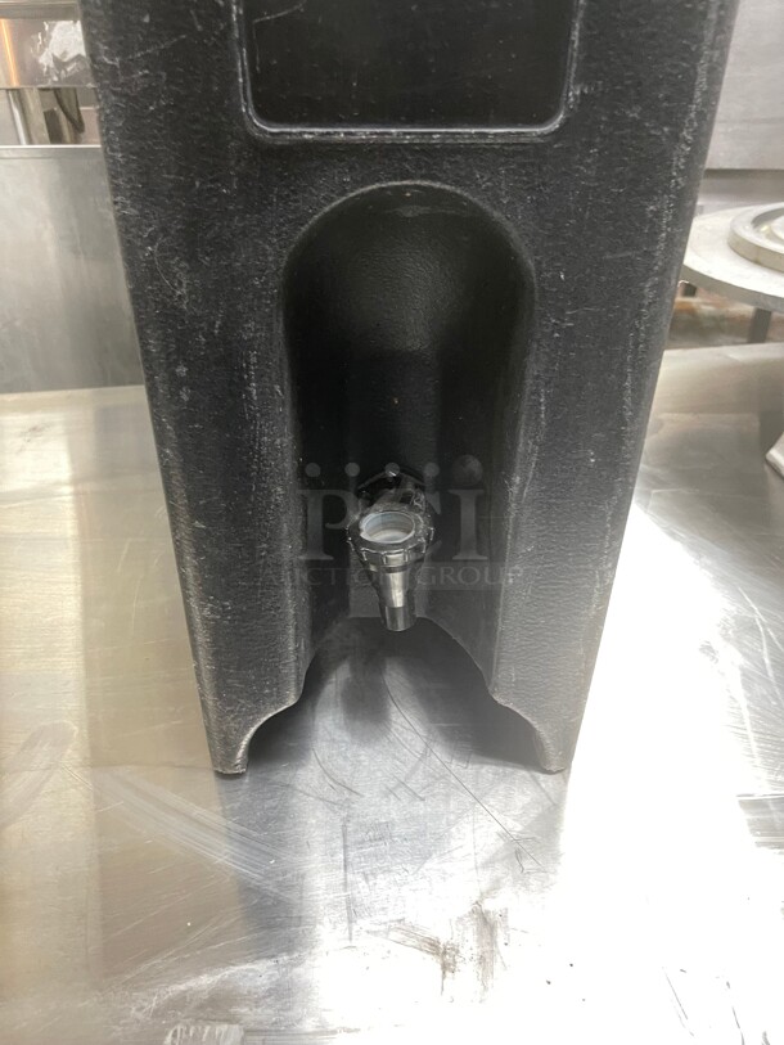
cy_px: 522
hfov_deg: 53.1
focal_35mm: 26
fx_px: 785
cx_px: 392
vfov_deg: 67.3
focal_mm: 5.1
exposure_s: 1/60
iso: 320
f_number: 1.6
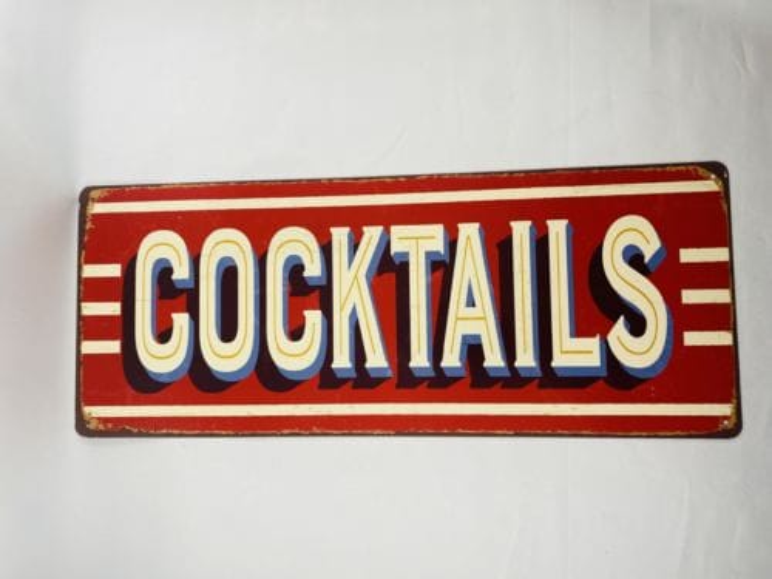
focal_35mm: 26
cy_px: 290
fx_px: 580
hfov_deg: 67.3
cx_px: 386
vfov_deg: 53.1
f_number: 1.8
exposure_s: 1/100
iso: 64
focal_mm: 4.25
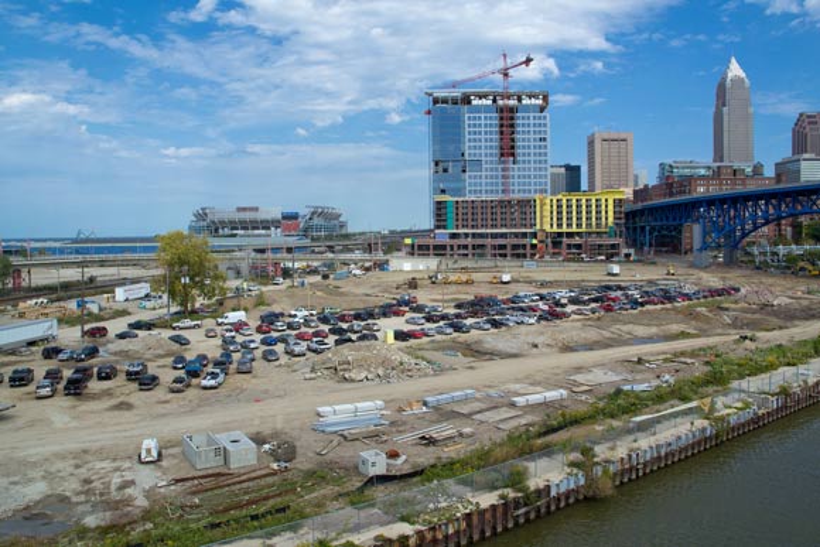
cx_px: 410
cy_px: 274
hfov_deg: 67.4
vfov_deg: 48.0
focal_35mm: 27
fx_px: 615
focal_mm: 18
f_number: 14
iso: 200
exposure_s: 1/250
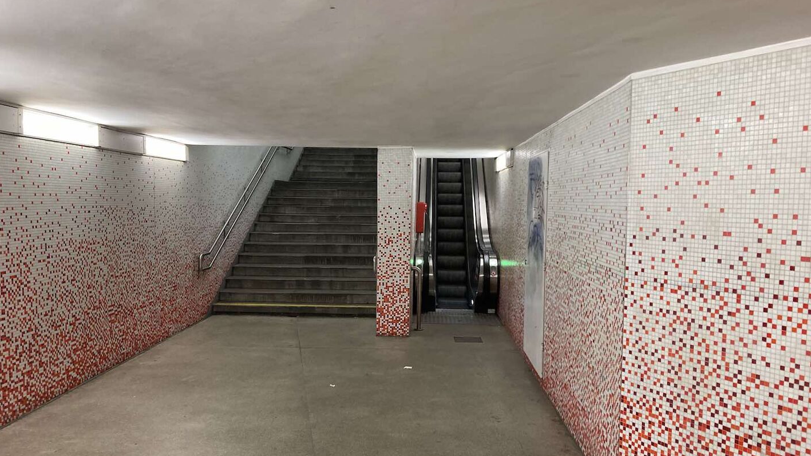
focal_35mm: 31
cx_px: 399
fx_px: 667
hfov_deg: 62.6
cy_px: 251
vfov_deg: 37.7
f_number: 1.8
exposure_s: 1/50
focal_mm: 3.99
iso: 125
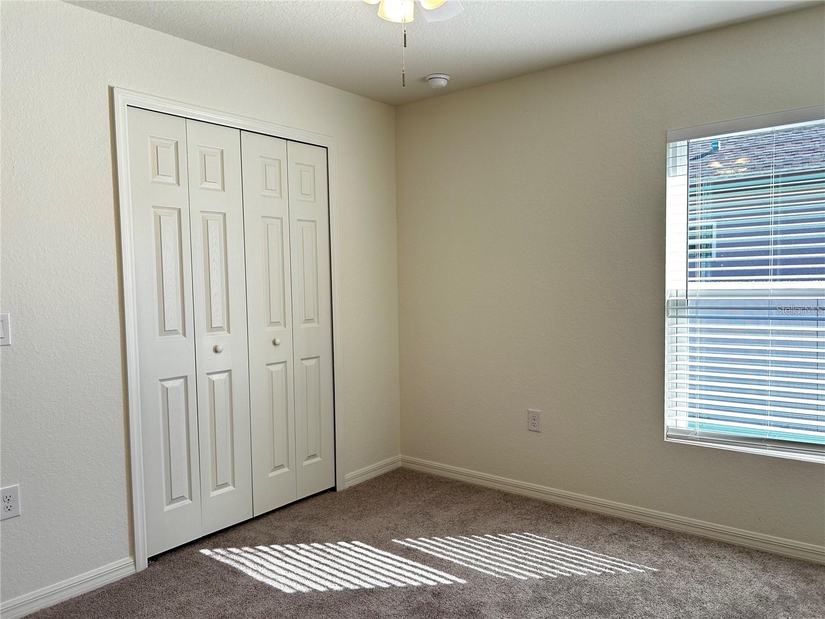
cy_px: 310
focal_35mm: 26
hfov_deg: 67.3
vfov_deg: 53.1
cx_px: 412
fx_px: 620
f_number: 1.5
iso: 50
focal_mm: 5.7
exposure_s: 1/182
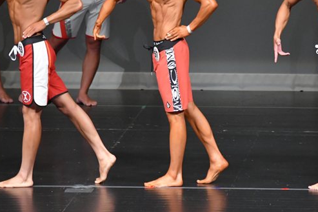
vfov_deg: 2.9
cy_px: 68
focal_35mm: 472
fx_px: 4166
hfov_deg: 4.4
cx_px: 190
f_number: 5.6
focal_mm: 200
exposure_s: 1/400
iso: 4000
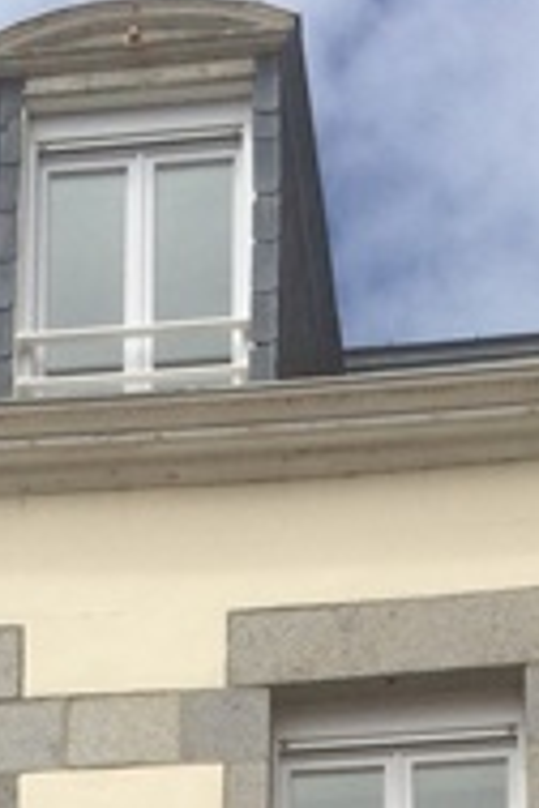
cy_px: 1612
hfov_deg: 10.7
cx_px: 163
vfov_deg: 13.7
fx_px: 2874
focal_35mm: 128
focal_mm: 4.15
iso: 32
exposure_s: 1/2933
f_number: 2.2
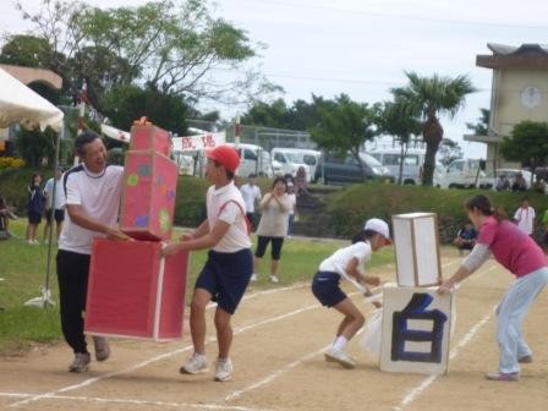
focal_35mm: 145
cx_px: 274
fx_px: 2295
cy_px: 206
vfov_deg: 10.2
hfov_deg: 13.6
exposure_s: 1/250
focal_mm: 22.5
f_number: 5.9
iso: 160
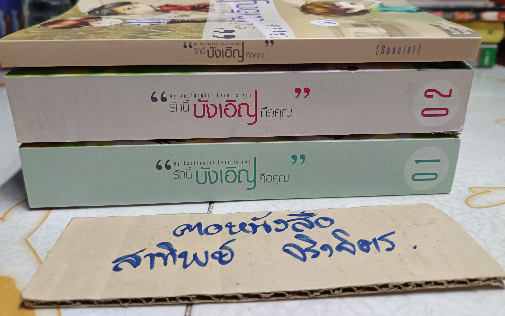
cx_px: 248
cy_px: 133
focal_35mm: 28
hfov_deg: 66.5
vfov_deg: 44.4
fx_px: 385
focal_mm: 5.31
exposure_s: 1/33.3
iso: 1218
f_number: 1.7
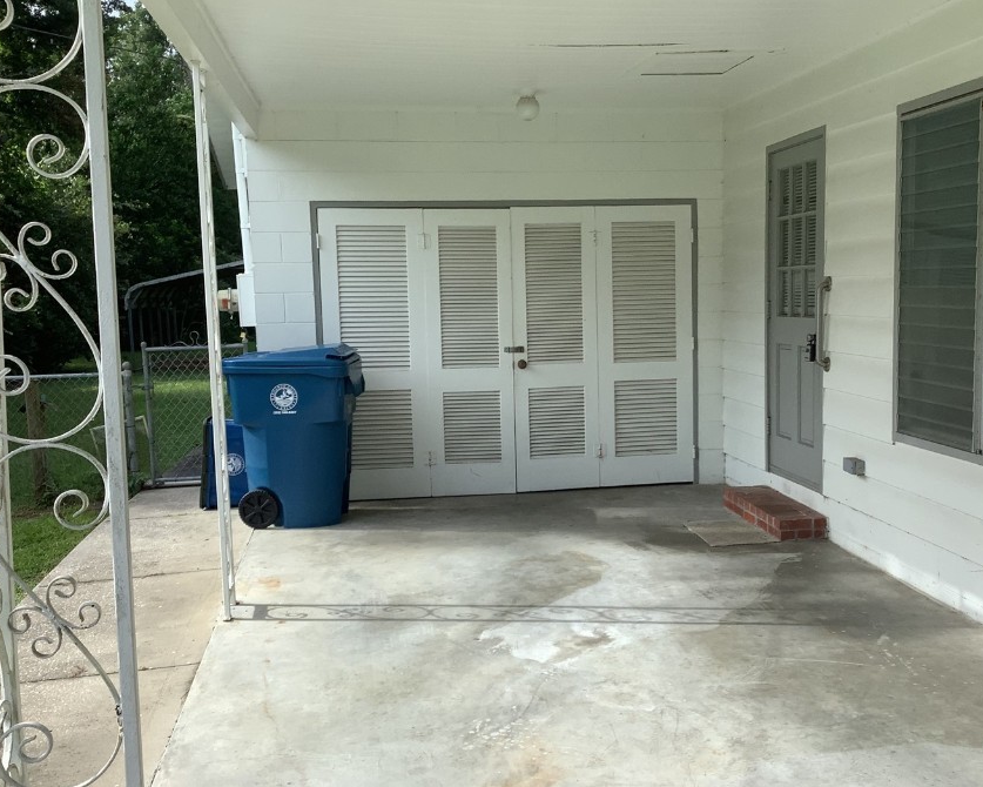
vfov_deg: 40.1
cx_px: 548
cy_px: 412
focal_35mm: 37
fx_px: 1077
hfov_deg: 49.0
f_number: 2.4
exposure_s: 1/776
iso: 25
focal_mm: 3.3
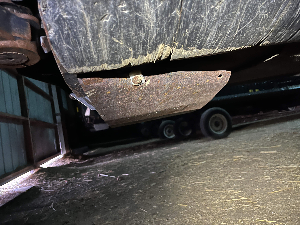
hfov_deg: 67.3
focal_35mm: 26
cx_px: 150
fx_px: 225
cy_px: 112
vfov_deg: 53.1
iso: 1250
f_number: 1.6
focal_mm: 5.1
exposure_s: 1/17
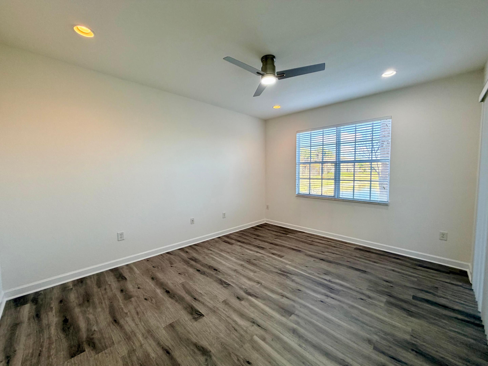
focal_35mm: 14
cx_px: 244
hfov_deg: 102.1
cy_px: 183
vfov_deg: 85.7
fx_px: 197
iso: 160
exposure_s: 1/120
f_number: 2.2
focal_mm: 2.22
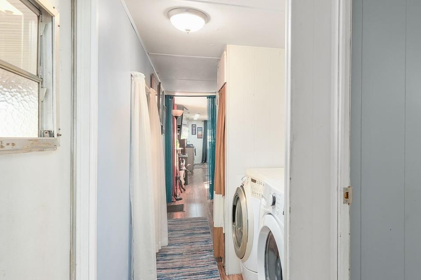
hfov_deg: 74.9
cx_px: 261
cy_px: 133
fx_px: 269
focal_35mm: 23
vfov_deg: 55.1
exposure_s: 1/5
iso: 400
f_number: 5.6
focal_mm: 14
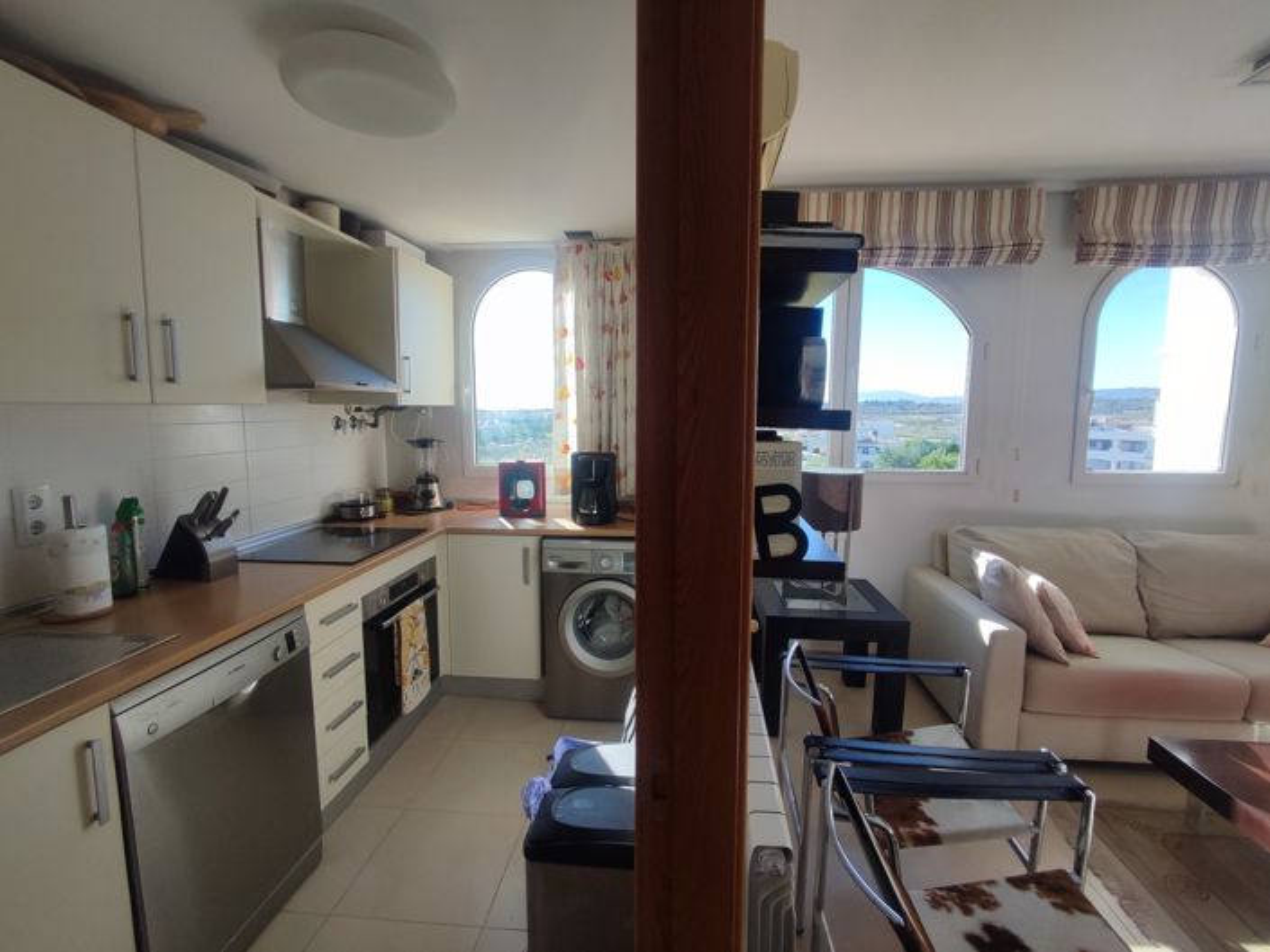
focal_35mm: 16
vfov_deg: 78.1
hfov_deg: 94.5
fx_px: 587
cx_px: 635
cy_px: 476
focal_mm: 1.65
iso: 50
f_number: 2.2
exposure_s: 1/505
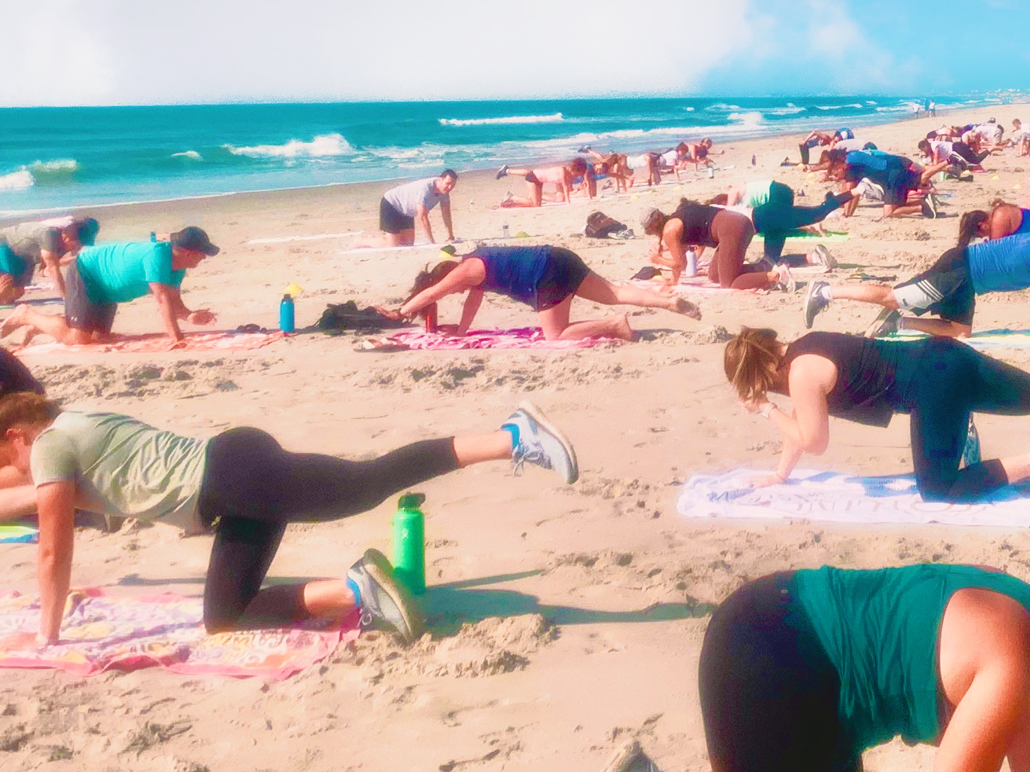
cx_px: 864
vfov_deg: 20.6
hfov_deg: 27.1
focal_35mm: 70
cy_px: 89
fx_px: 2083
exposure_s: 1/3521
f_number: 1.8
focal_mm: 4.25
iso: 25
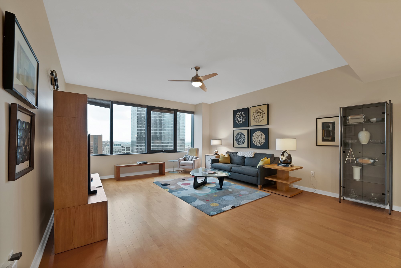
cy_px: 134
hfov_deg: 108.3
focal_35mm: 13
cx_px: 200
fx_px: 145
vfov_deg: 85.5
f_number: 9
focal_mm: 13
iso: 640
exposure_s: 1/3
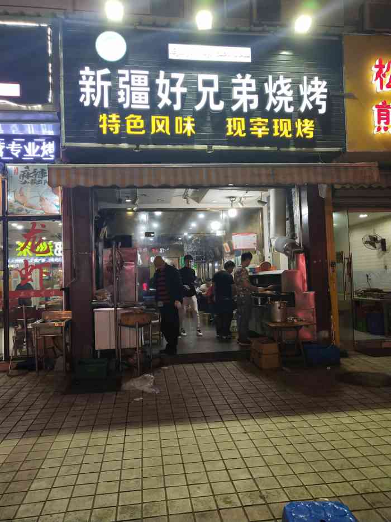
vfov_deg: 60.0
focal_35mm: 30
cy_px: 261
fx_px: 452
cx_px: 196
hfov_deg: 46.8
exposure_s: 1/50
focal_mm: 3.95
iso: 252
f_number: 1.8
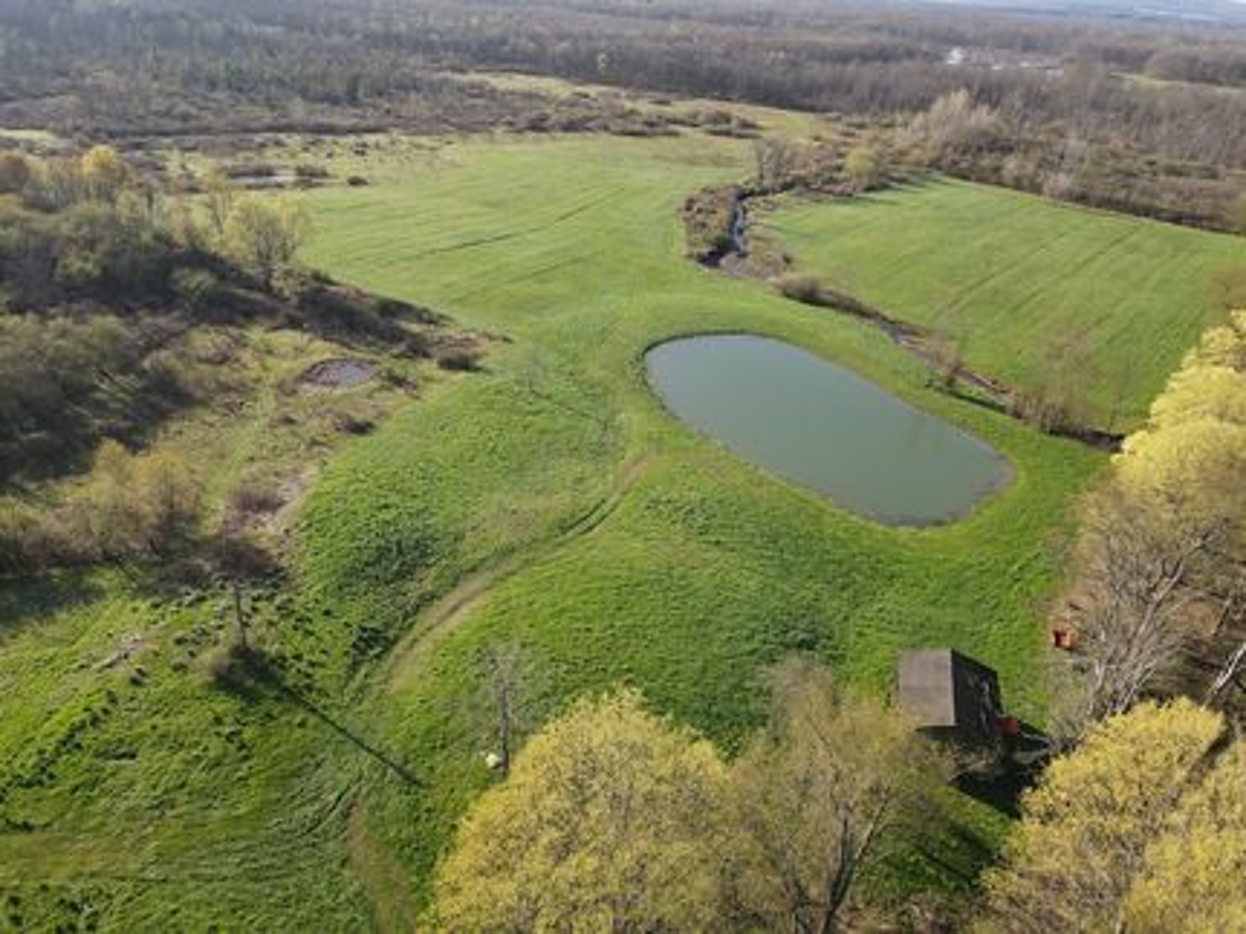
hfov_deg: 71.6
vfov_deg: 56.8
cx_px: 623
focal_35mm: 24
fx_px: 864
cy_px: 467
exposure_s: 1/240
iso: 100
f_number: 2.8
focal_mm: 4.5
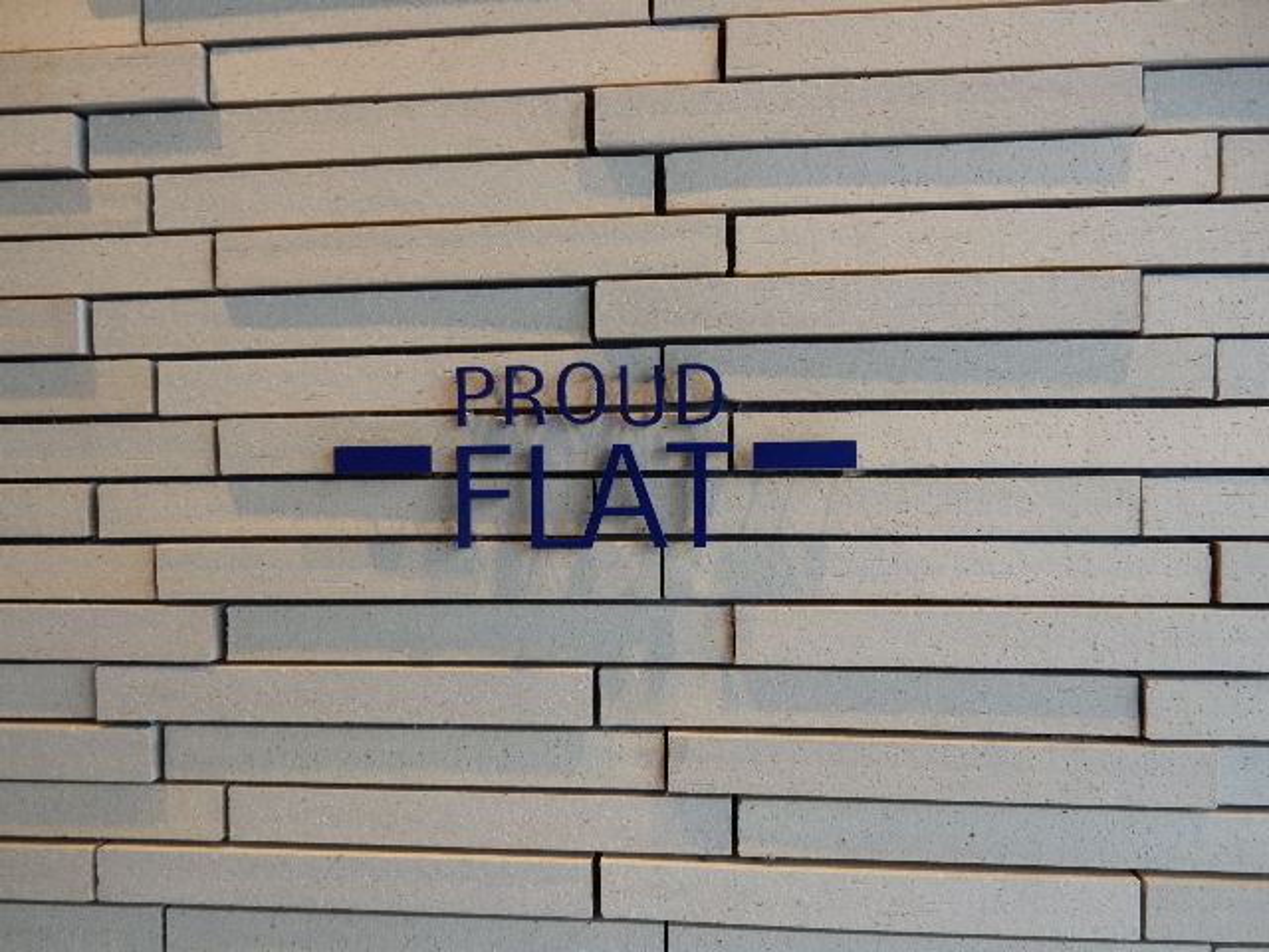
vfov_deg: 54.9
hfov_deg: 69.4
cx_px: 634
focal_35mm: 25
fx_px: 916
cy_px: 476
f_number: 3.7
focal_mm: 4.5
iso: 125
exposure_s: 1/30
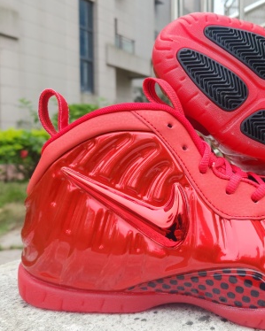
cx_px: 208
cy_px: 158
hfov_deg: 39.7
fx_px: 353
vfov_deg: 50.3
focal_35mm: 36
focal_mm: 5.4
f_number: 1.8
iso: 64
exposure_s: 1/50
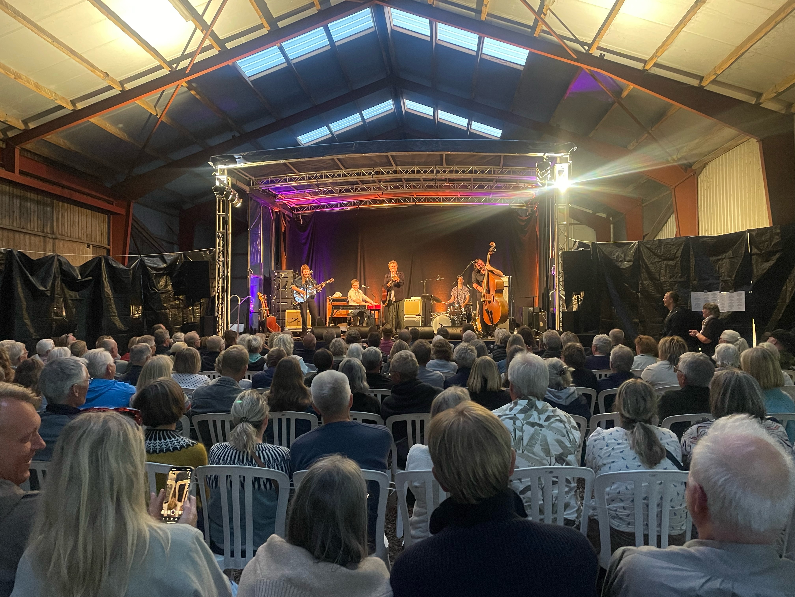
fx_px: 597
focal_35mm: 26
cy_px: 298
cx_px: 398
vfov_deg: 53.1
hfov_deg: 67.3
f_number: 1.6
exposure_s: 1/26
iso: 500
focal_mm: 4.2
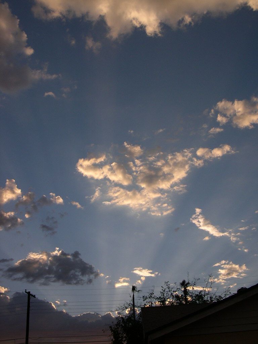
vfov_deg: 49.0
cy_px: 172
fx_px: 378
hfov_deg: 37.7
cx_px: 129
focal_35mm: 38
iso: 100
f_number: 7.6
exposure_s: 1/219
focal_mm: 8
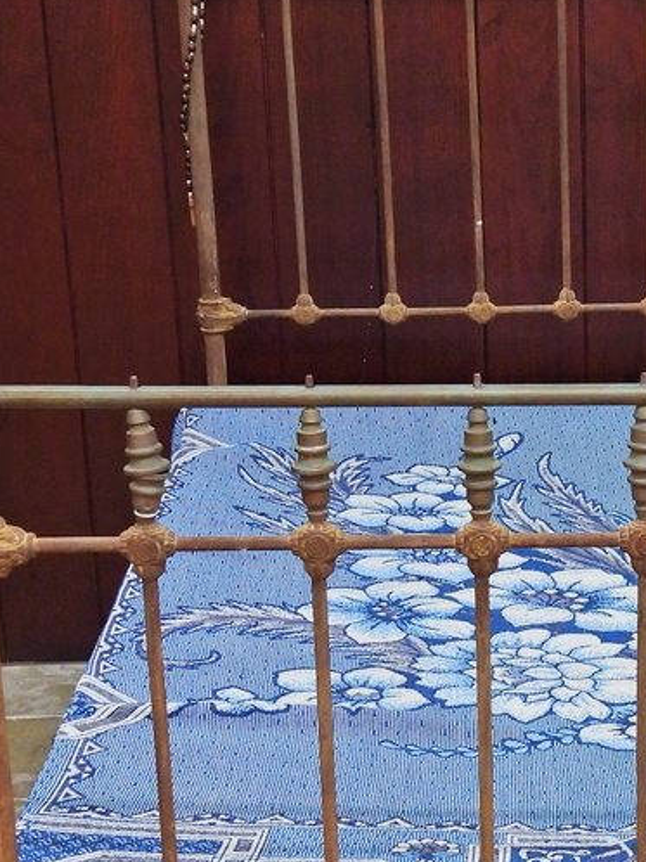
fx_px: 2241
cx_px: 693
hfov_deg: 16.0
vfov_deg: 21.6
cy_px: 627
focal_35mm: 90
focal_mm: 6.2
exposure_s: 1/15
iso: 450
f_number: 3.2
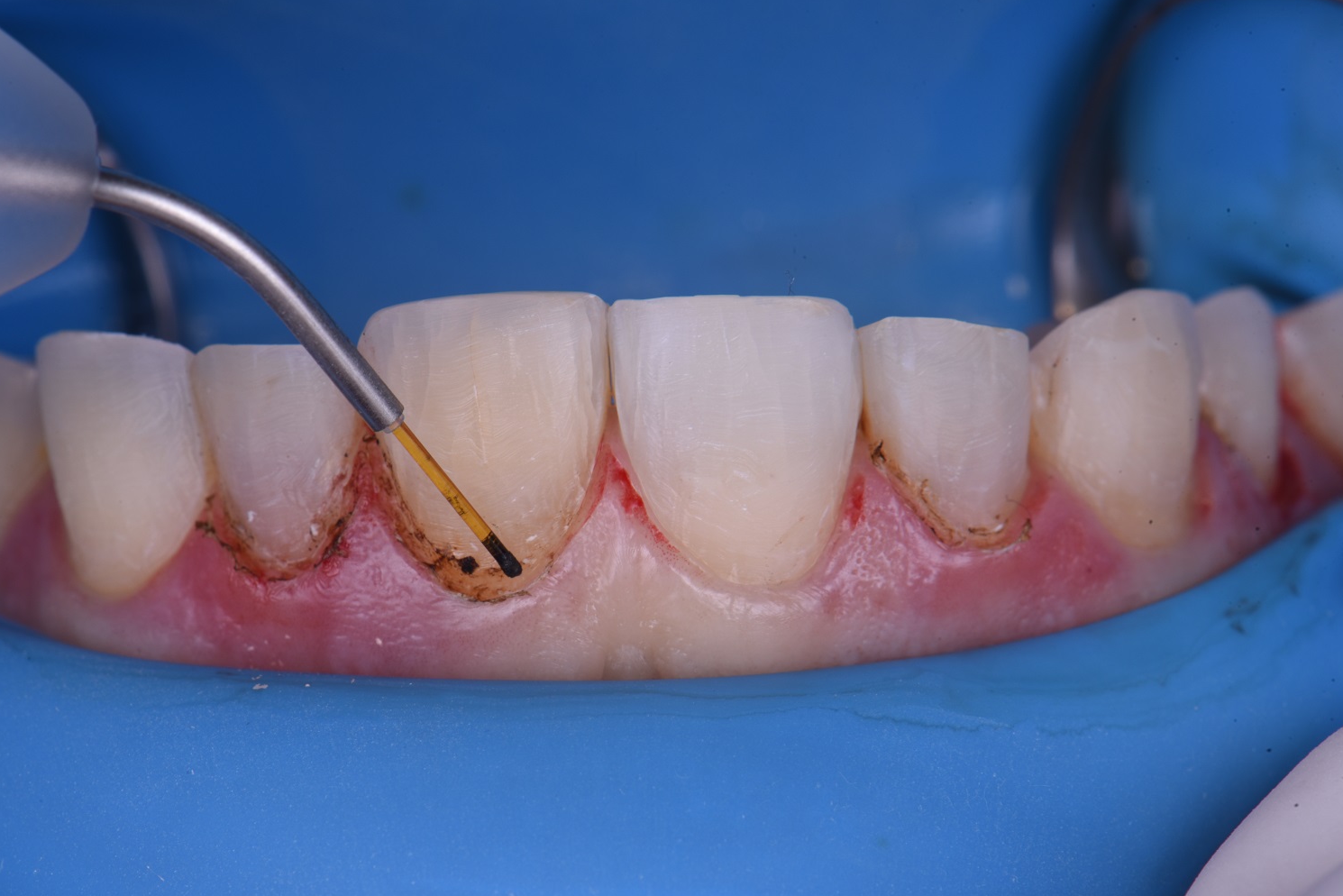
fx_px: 3955
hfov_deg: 19.3
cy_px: 448
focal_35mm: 106
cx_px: 675
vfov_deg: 12.9
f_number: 32
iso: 200
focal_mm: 105
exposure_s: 1/200
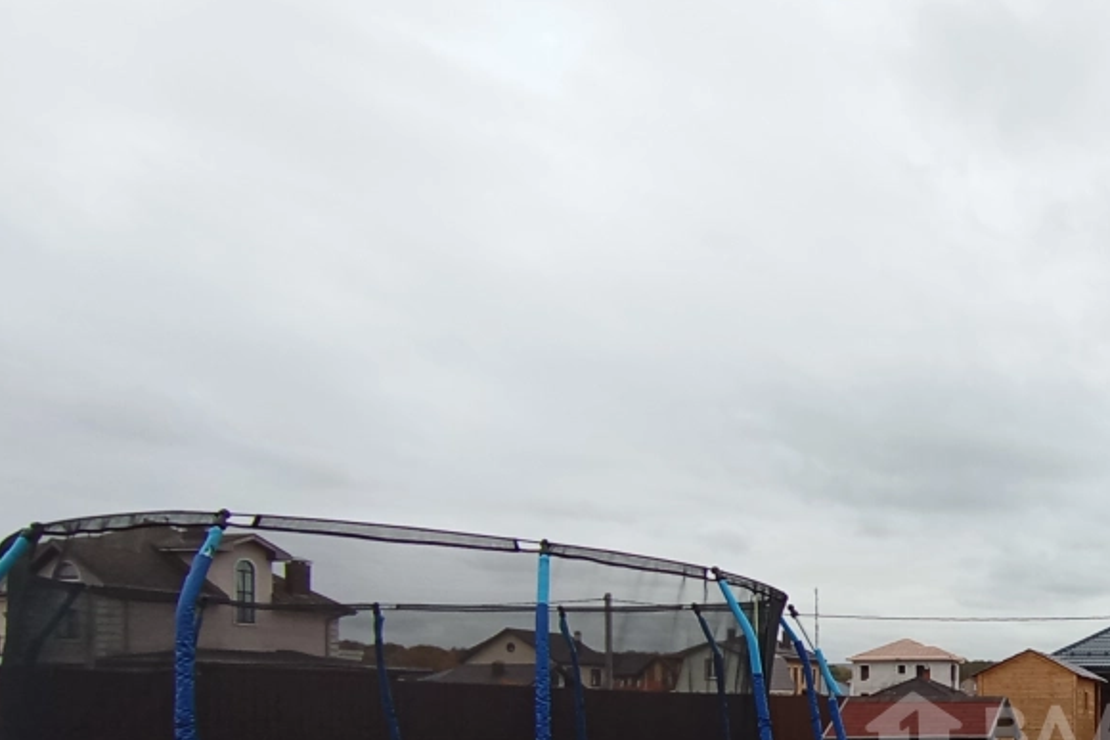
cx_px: 1089
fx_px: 1110
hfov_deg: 45.5
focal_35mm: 36
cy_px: 726
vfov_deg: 33.9
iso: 50
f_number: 2.2
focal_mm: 1.65
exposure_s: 1/539
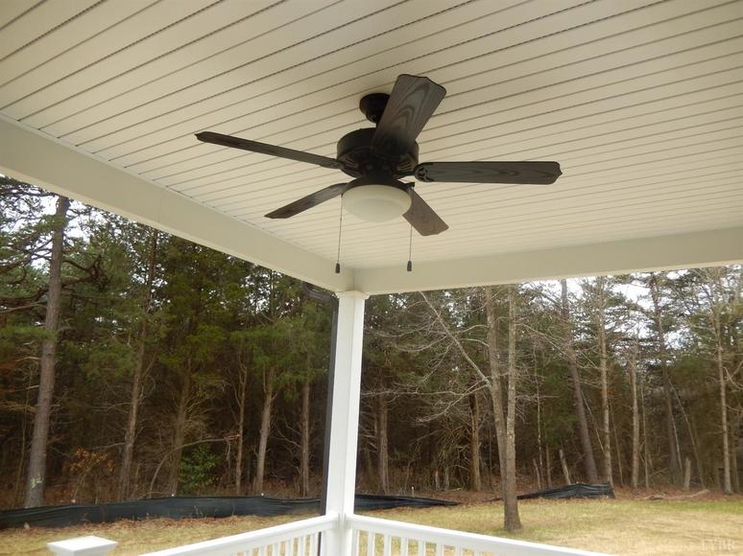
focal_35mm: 25
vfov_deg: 54.9
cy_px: 278
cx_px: 372
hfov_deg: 69.4
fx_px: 536
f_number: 3.4
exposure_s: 1/250
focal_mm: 4.5
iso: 125
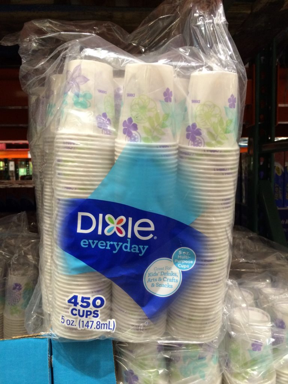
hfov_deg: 48.2
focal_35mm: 29
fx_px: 322
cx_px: 144
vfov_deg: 61.7
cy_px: 192
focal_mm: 4.15
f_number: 2.2
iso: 160
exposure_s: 1/30
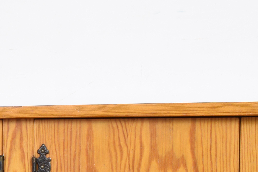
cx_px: -52
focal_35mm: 85
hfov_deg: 22.1
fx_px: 609
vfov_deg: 15.7
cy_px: 183
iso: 100
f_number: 25
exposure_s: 4
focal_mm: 20
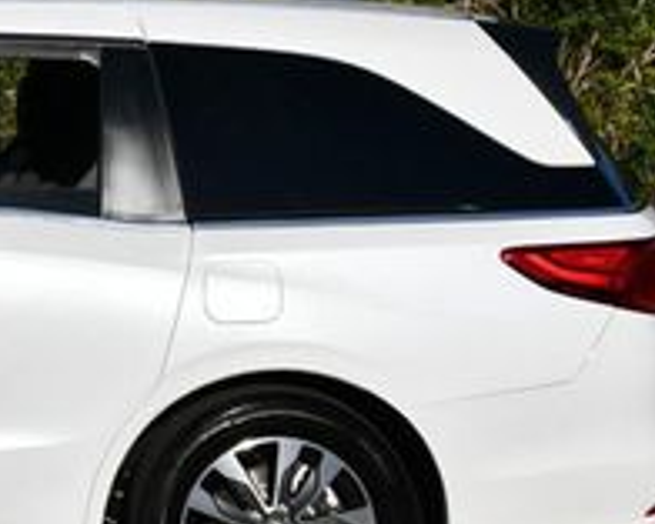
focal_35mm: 172
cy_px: 100
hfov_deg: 10.8
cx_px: -304
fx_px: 3336
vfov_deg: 9.0
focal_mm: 28
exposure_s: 1/400
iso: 100
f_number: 10
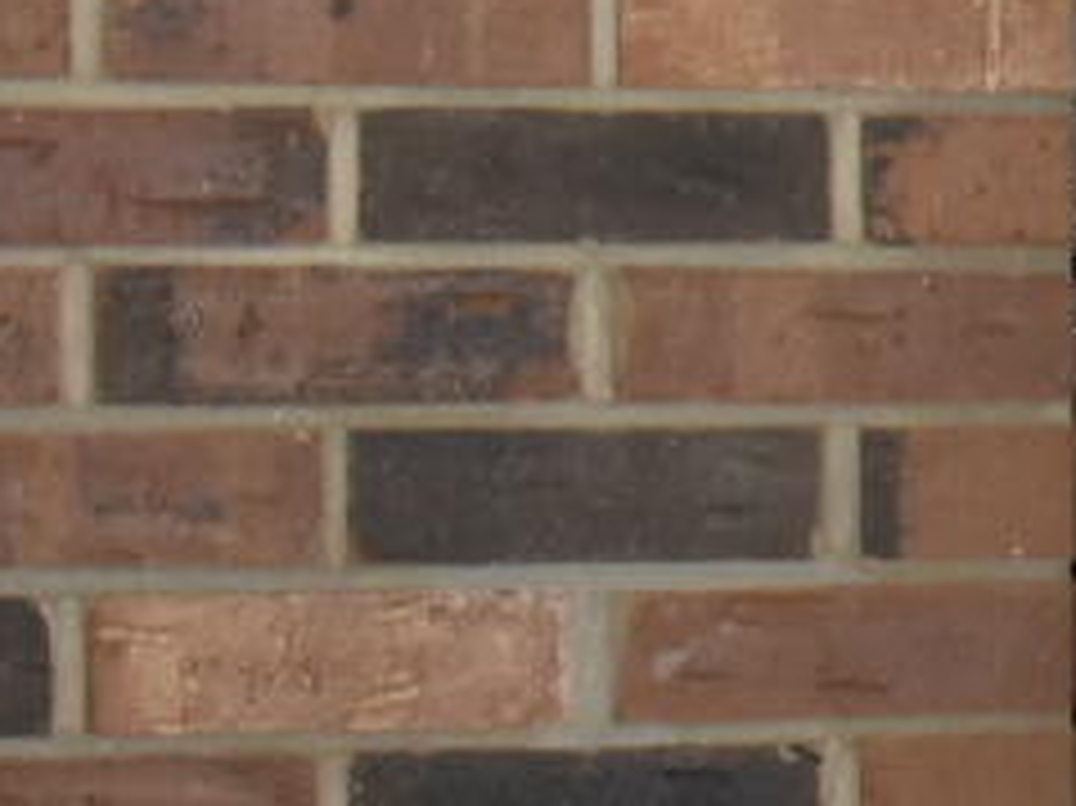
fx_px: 6680
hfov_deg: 8.3
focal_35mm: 215
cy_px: 212
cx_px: 2733
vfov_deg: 6.9
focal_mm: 22
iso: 800
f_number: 4.5
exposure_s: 1/200
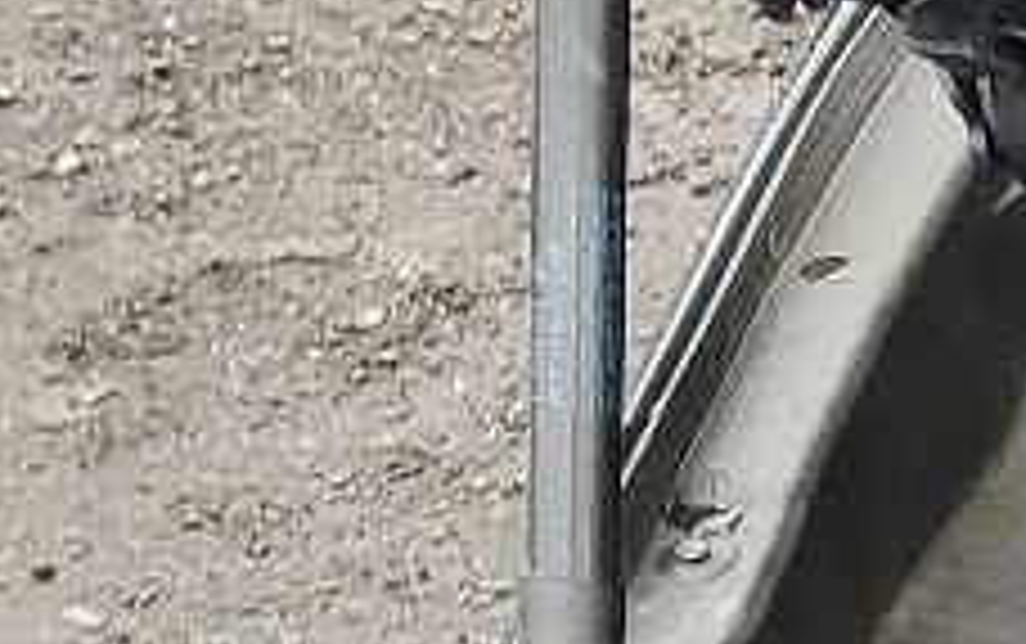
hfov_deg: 8.2
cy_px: 1873
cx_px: 3591
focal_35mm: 193
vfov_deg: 6.3
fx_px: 5402
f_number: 1.5
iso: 87
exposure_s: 1/120
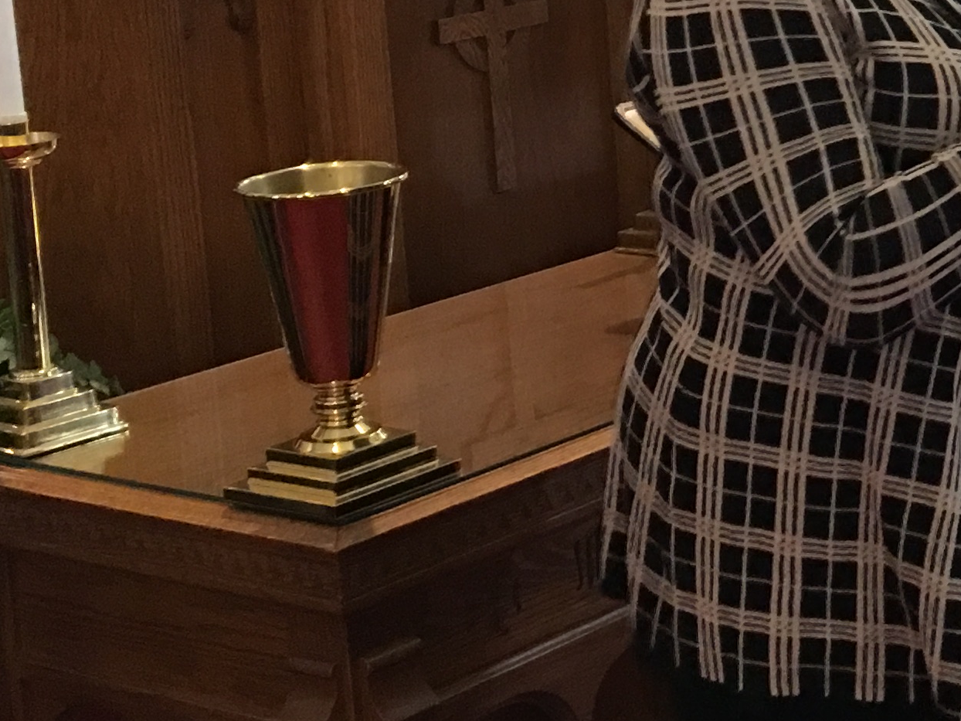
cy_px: 17
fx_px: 2610
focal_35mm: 94
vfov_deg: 15.5
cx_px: 1506
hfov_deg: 18.2
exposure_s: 1/15
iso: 100
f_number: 2.2
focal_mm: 4.15
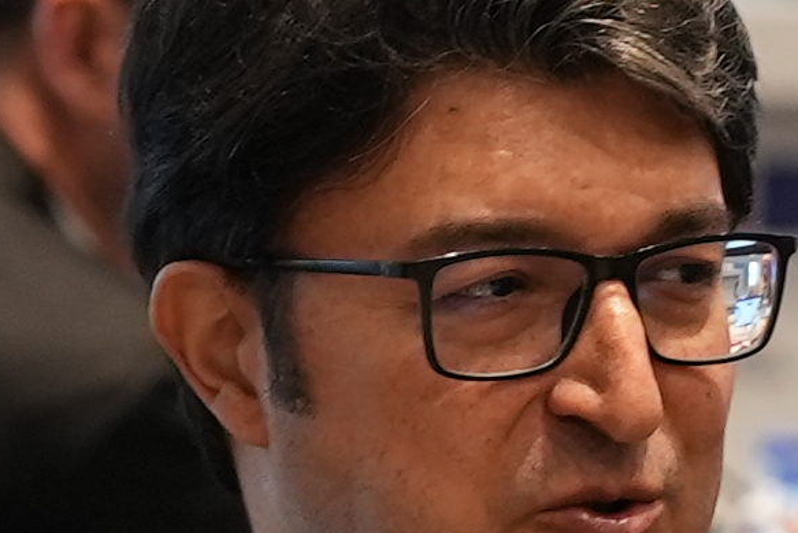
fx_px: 10144
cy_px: 274
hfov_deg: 4.5
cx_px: 938
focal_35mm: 458
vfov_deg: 3.0
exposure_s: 1/100
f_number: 2.8
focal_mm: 62.9
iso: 2000
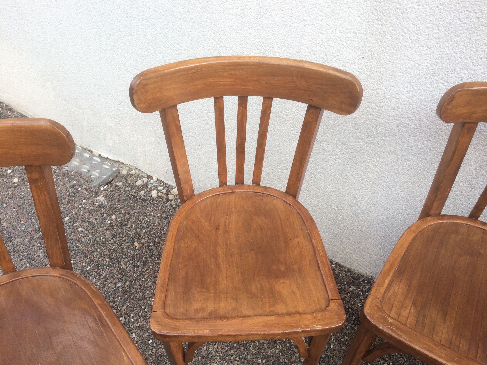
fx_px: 408
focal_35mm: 29
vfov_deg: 48.2
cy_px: 182
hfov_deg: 61.7
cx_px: 244
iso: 32
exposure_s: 1/214
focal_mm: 4.15
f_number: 2.2
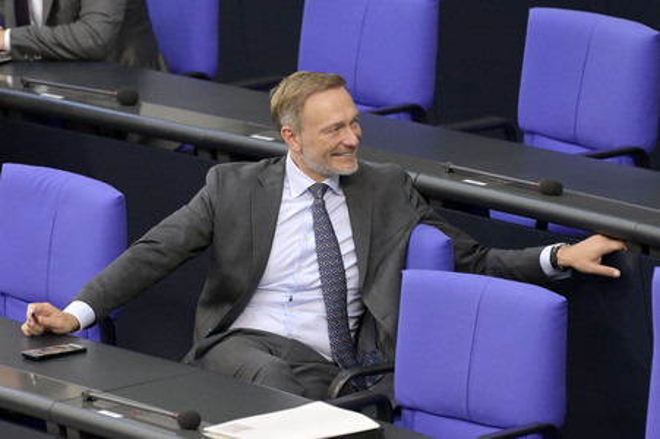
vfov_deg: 3.6
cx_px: 330
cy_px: 220
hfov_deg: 5.4
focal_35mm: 380
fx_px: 6961
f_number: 5.6
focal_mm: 380
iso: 8000
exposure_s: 1/500
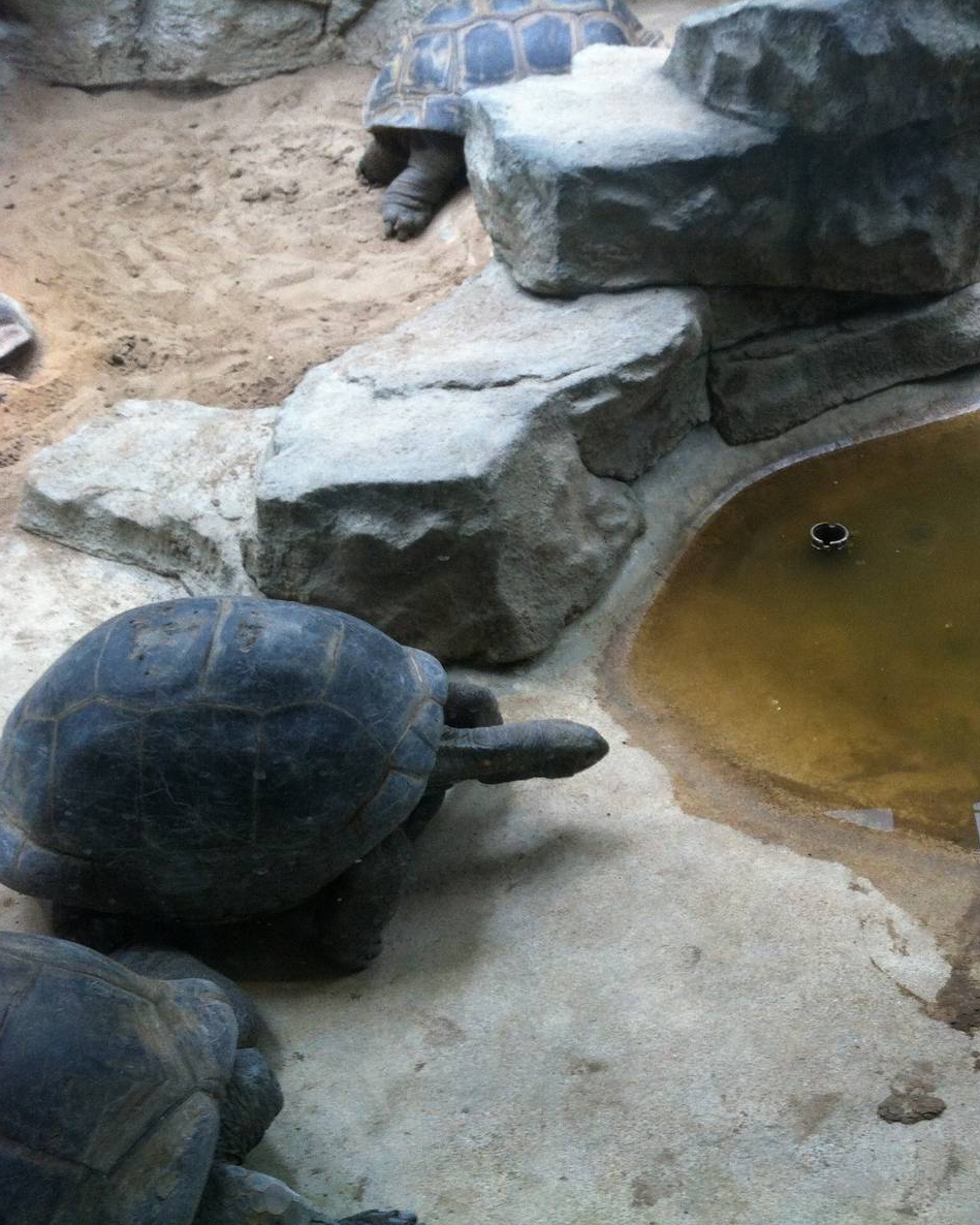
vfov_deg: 40.3
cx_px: 820
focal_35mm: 46
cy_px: 613
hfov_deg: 31.7
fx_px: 1668
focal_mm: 3.85
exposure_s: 1/17
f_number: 2.8
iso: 125
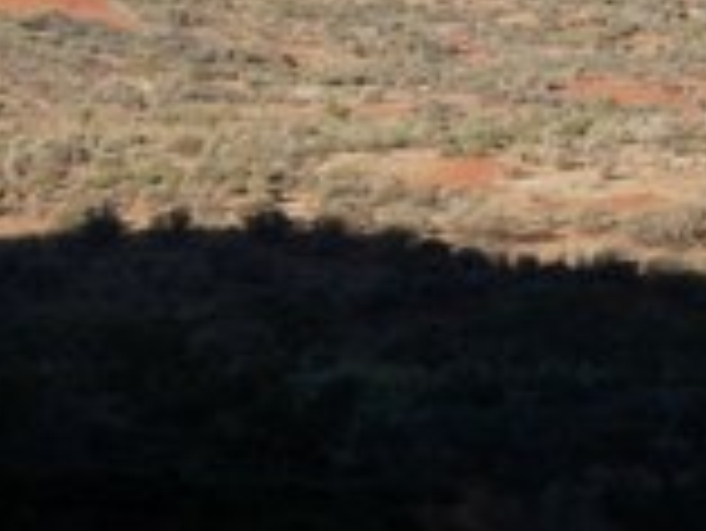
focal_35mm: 313
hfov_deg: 6.3
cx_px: 522
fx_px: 6389
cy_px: -180
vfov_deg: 4.7
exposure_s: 1/222
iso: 79
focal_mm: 17
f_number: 6.8
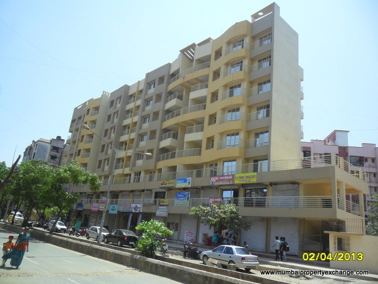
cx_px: 189
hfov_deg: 65.3
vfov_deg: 51.4
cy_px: 142
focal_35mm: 27
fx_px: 295
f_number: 3.5
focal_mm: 4.9
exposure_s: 1/1000
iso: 100
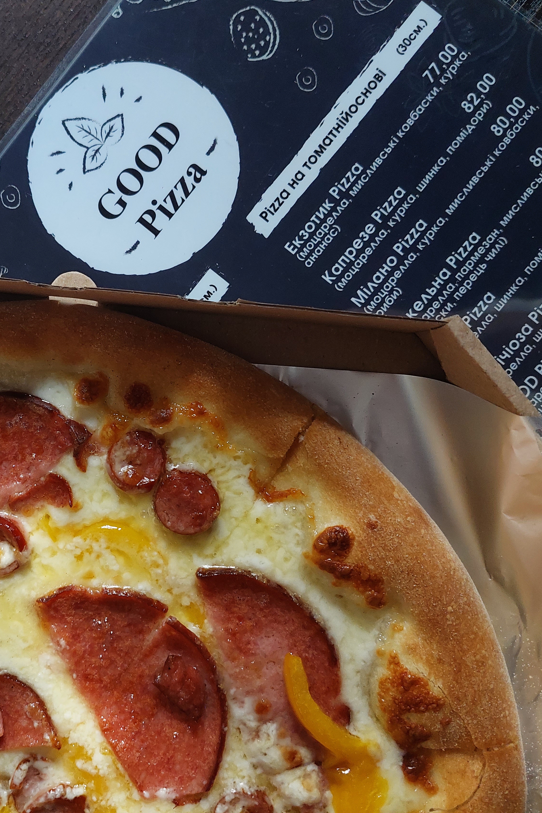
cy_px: 399
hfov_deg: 38.1
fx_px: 768
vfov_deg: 55.8
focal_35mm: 34
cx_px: 153
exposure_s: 1/50
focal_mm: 5.23
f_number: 1.8
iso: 320
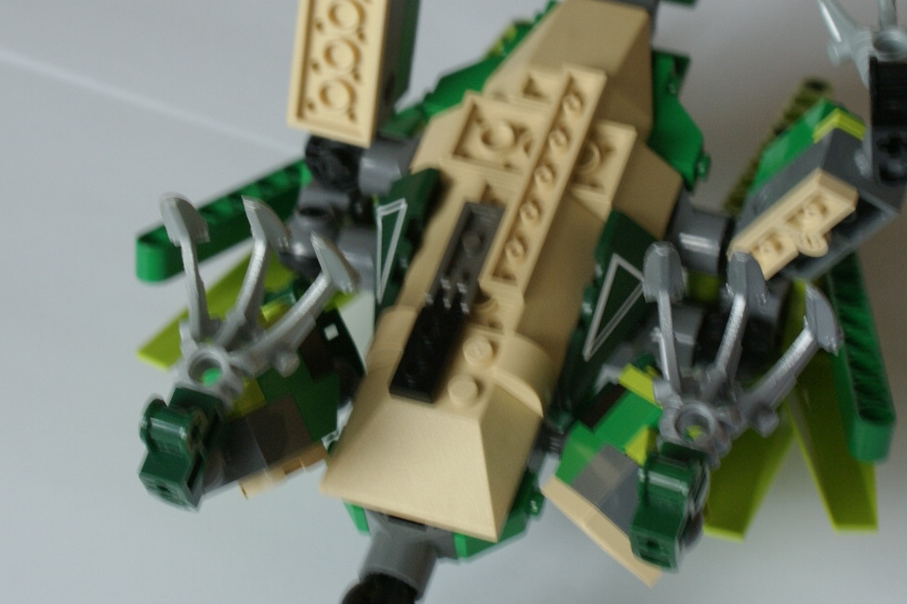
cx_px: 514
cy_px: 140
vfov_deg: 11.7
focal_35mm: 117
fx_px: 2947
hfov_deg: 17.5
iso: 200
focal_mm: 40
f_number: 5.6
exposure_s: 1/5
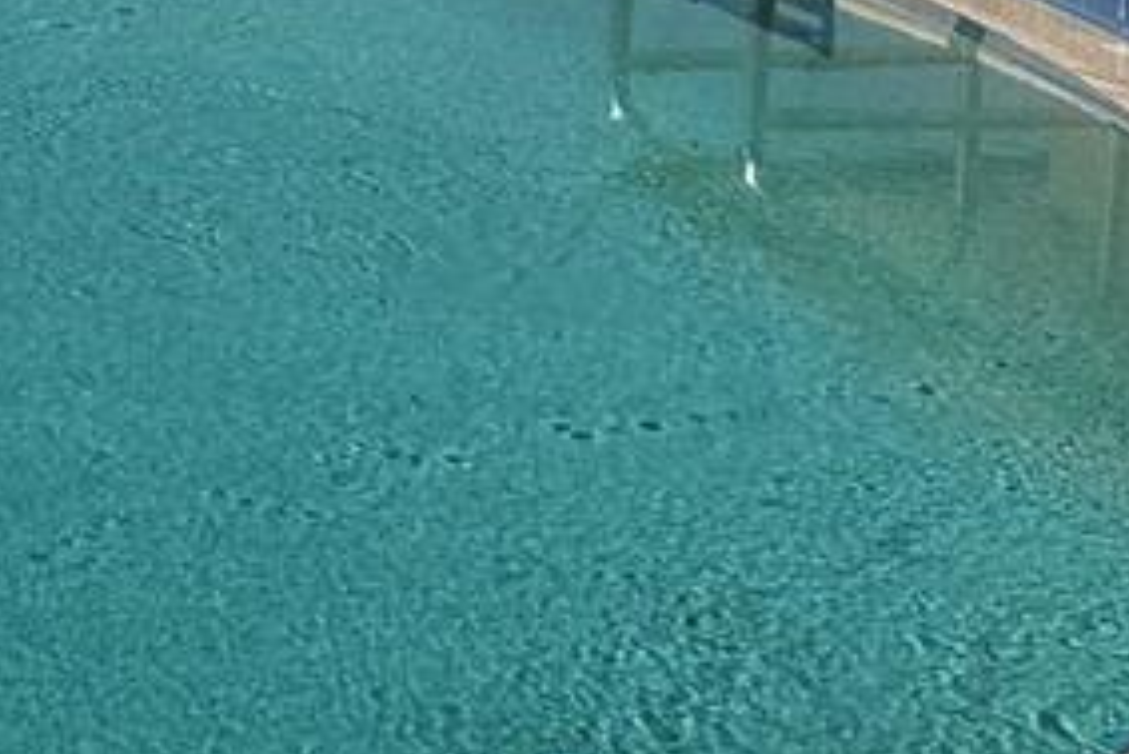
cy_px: -850
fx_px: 4424
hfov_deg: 12.6
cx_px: -1217
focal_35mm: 141
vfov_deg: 9.1
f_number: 1.78
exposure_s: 1/8130
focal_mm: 6.76
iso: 80
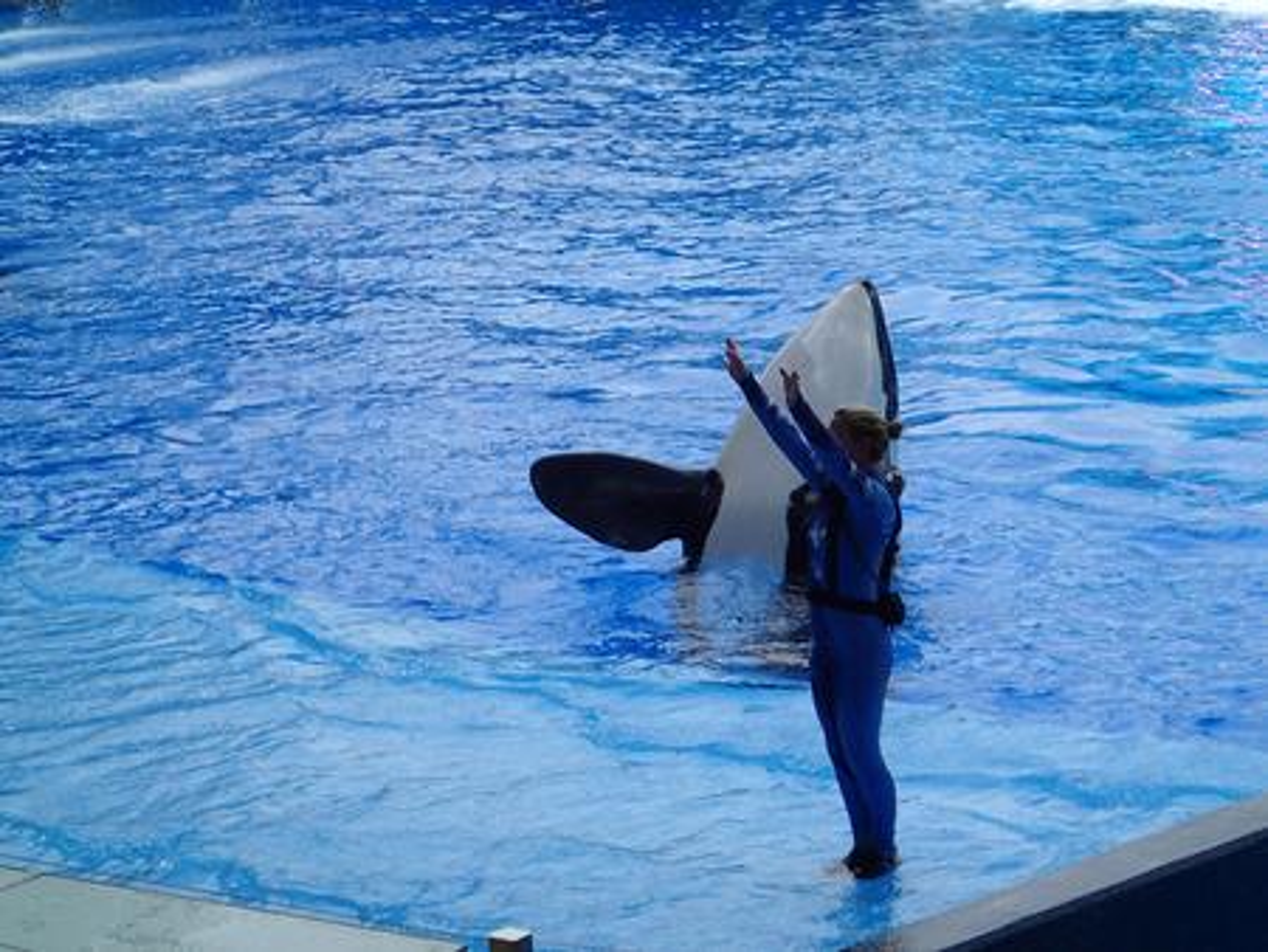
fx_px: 3665
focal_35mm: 100
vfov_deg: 14.8
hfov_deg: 19.6
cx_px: 634
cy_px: 476
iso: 200
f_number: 4.9
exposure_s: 1/640
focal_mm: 18
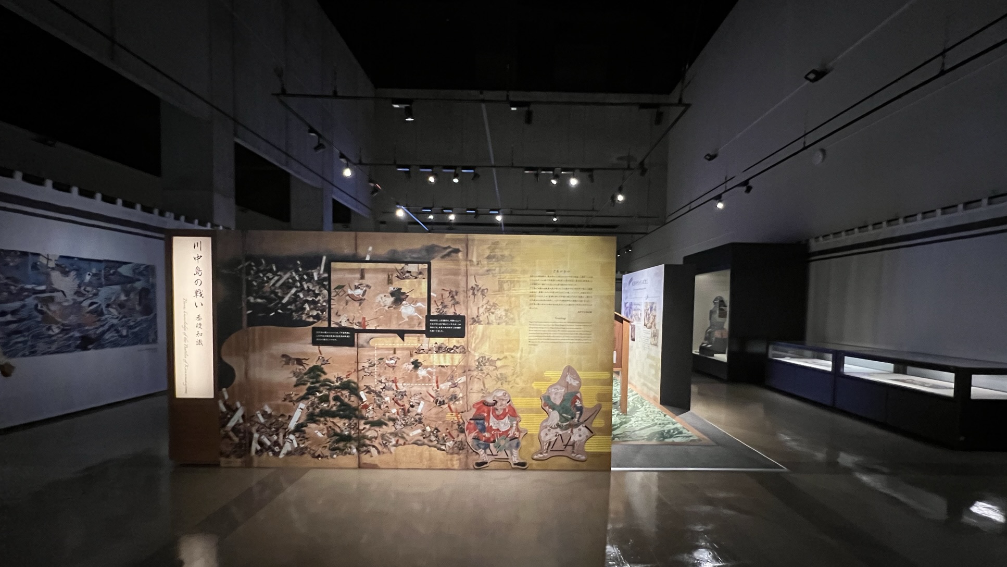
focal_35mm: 15
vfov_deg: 70.2
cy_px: 325
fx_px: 401
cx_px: 529
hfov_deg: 102.9
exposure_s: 1/40
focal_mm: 1.57
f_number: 1.8
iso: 1000
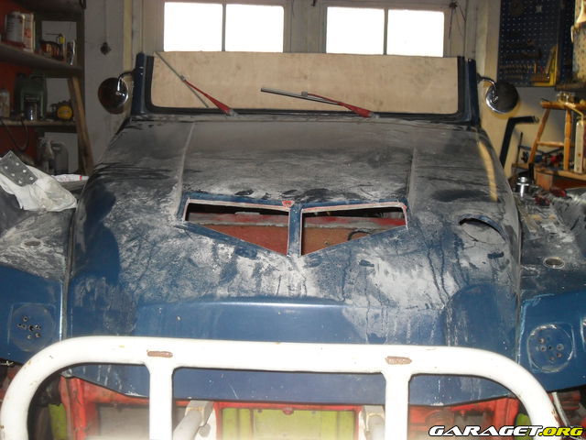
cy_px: 220
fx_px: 593
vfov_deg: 40.7
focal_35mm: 35
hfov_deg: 52.6
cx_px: 293
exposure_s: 1/45
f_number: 2.8
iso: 200
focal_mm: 6.2
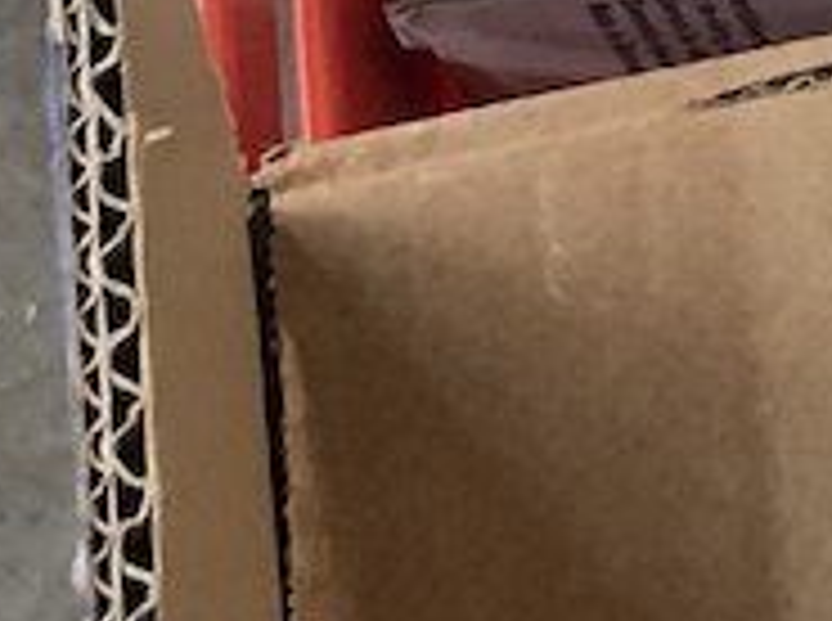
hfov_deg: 9.6
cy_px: -256
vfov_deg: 8.0
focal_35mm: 182
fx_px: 4366
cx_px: 2051
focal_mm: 3.99
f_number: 1.8
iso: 40
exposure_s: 1/17
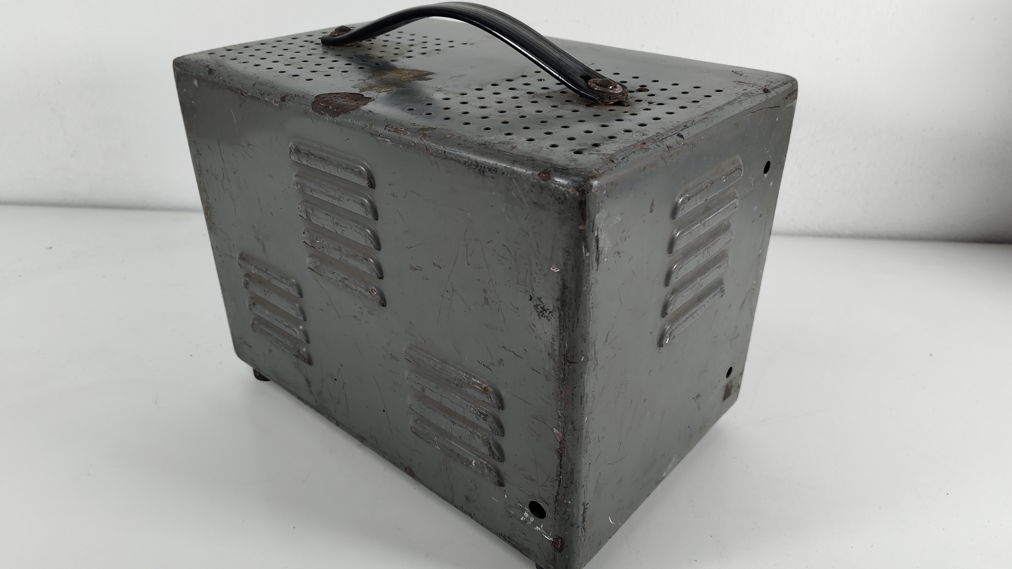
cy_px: 285
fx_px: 724
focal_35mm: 27
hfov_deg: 69.8
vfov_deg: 42.9
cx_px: 491
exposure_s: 1/100
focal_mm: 5.56
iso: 358
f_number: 1.88
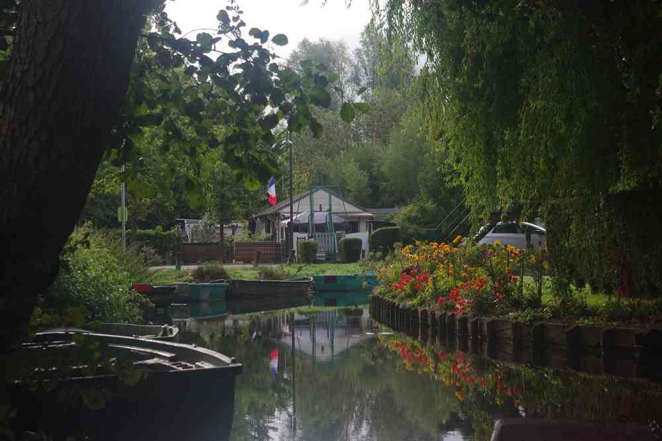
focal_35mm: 82
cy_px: 220
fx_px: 1517
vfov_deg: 16.6
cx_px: 331
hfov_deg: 24.6
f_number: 9
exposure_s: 1/100
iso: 400
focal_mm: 55
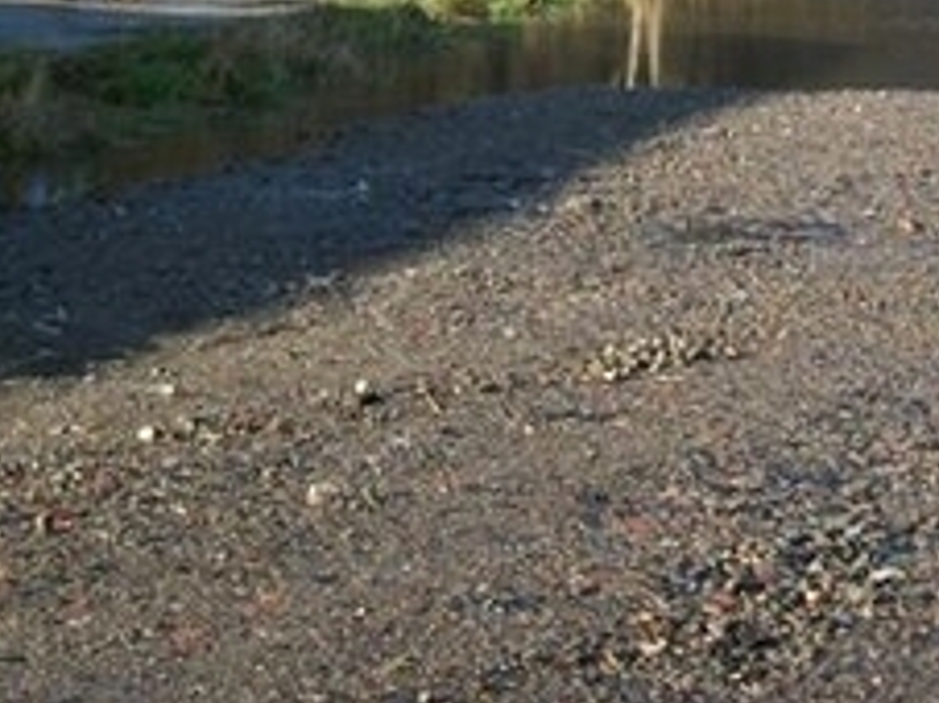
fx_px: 3579
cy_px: -194
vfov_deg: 11.0
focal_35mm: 132
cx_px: 989
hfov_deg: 14.6
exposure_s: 1/500
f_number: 3.6
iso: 80
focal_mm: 8.8
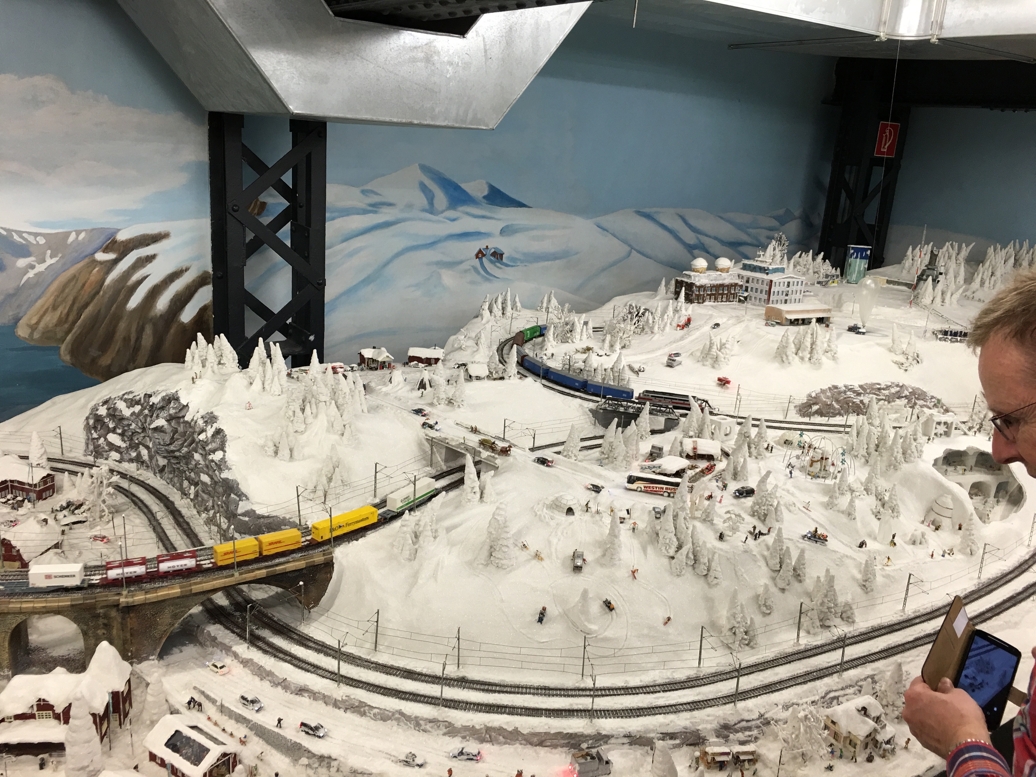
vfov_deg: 48.2
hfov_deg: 61.7
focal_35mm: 29
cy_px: 388
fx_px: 868
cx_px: 518
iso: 40
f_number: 2.2
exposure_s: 1/33
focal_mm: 4.15
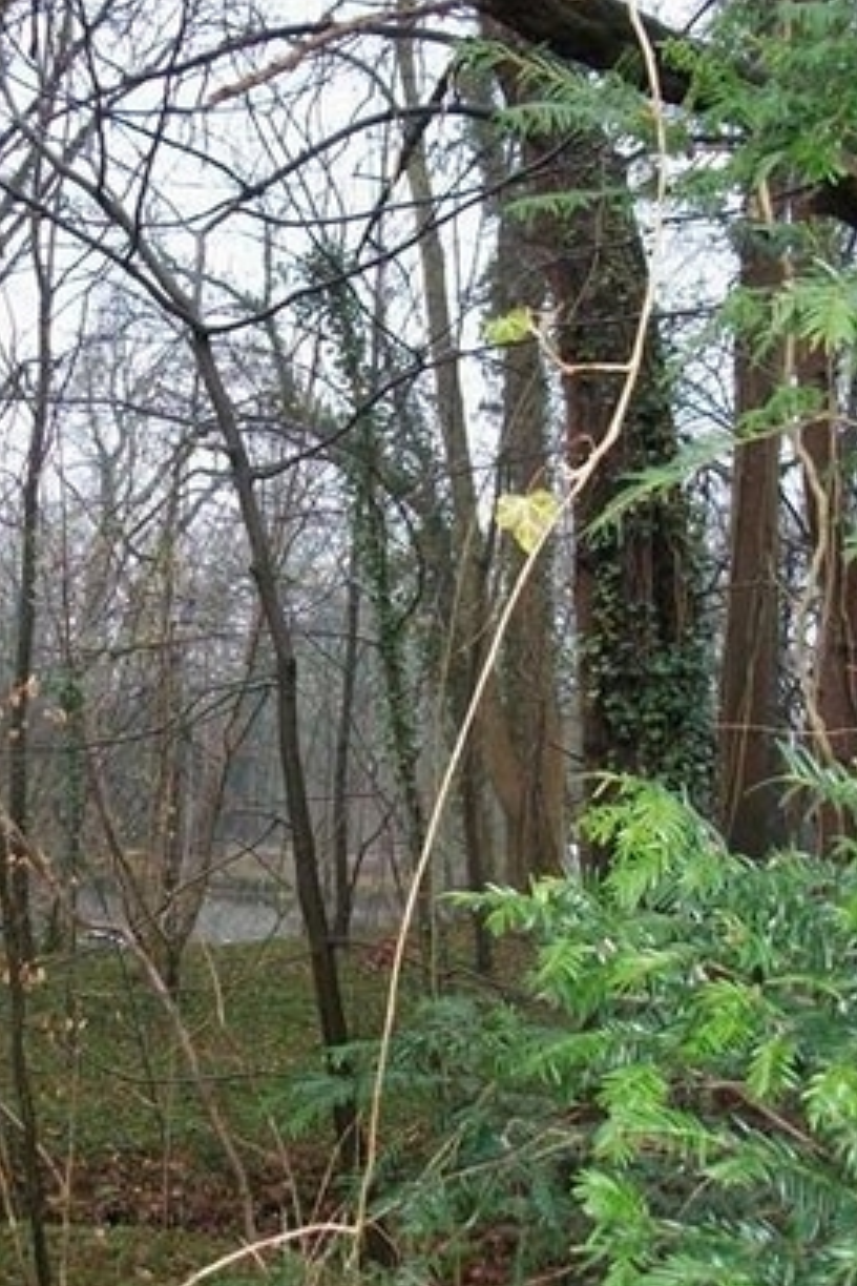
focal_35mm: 49
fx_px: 1750
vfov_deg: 40.3
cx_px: 258
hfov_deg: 27.3
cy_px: 697
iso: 355
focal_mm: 5.7
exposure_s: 1/125
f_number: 2.9
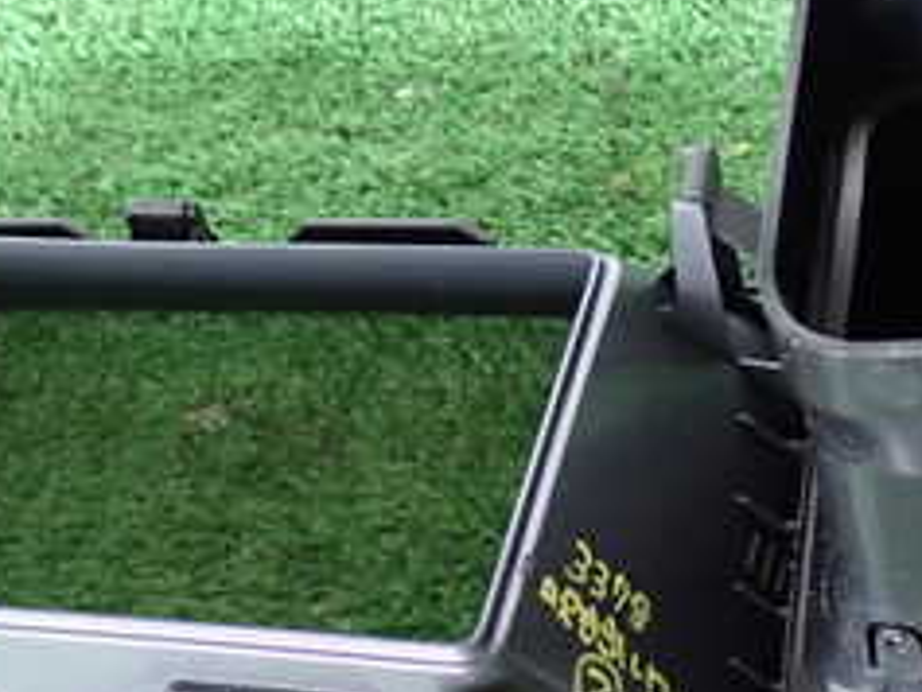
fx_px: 2425
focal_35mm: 91
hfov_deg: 21.5
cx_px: 428
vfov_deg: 16.2
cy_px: 470
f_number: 2.5
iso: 640
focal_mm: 6.37
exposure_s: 1/40
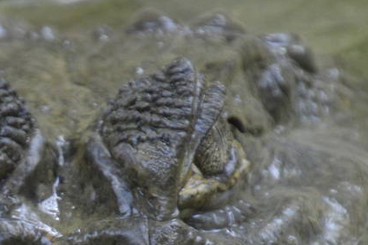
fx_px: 17354
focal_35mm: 1699
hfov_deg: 1.2
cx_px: 38
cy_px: 237
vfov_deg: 0.8
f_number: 6.3
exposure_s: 1/125
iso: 1600
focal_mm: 300
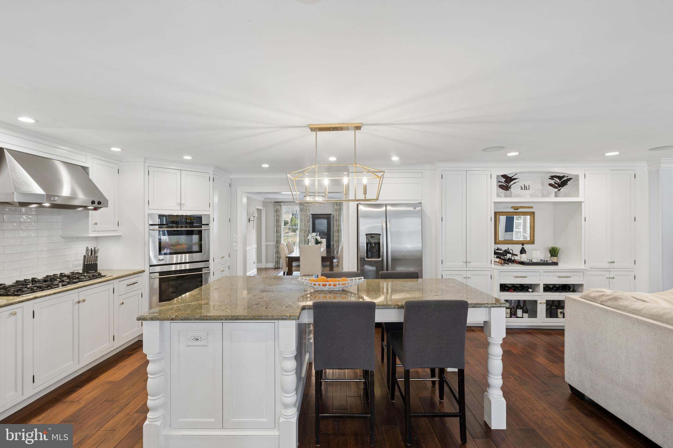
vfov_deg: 75.5
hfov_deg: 98.5
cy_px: 224
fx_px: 290
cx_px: 336
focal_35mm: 16
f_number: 9
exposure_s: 1/6
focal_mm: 15.5
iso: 200
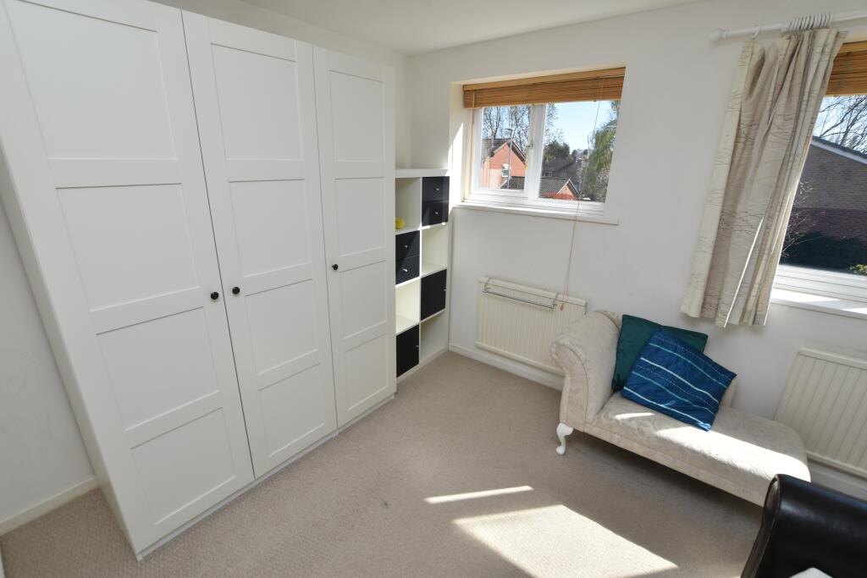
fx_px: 361
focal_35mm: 15
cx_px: 434
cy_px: 289
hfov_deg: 100.4
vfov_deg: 77.3
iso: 100
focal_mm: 10
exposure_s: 1/160
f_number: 6.3
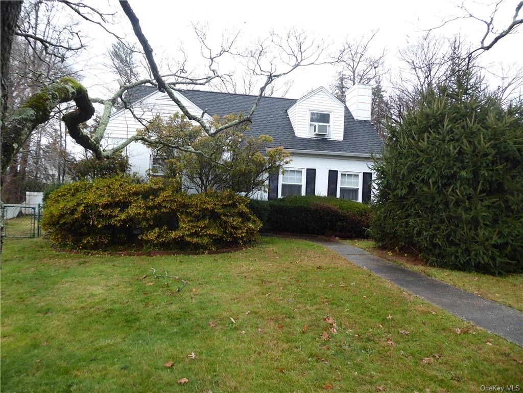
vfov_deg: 54.9
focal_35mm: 25
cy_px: 196
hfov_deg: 69.4
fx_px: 378
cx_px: 262
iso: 80
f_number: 3.3
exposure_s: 1/100
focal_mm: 4.3
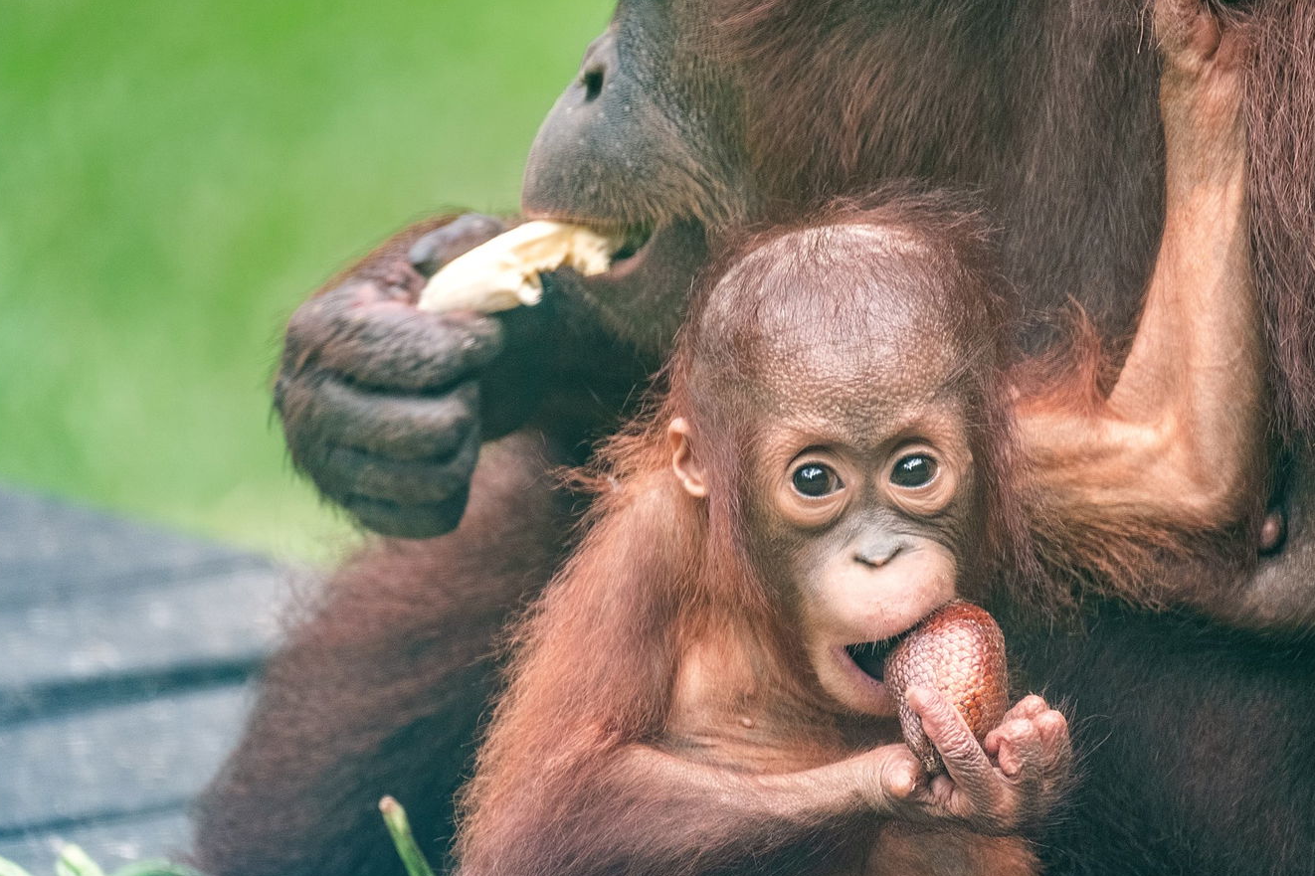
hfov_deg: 2.8
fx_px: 26514
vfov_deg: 1.9
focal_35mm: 726
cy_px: 464
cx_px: 766
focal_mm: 400
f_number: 5.6
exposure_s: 1/70
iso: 800
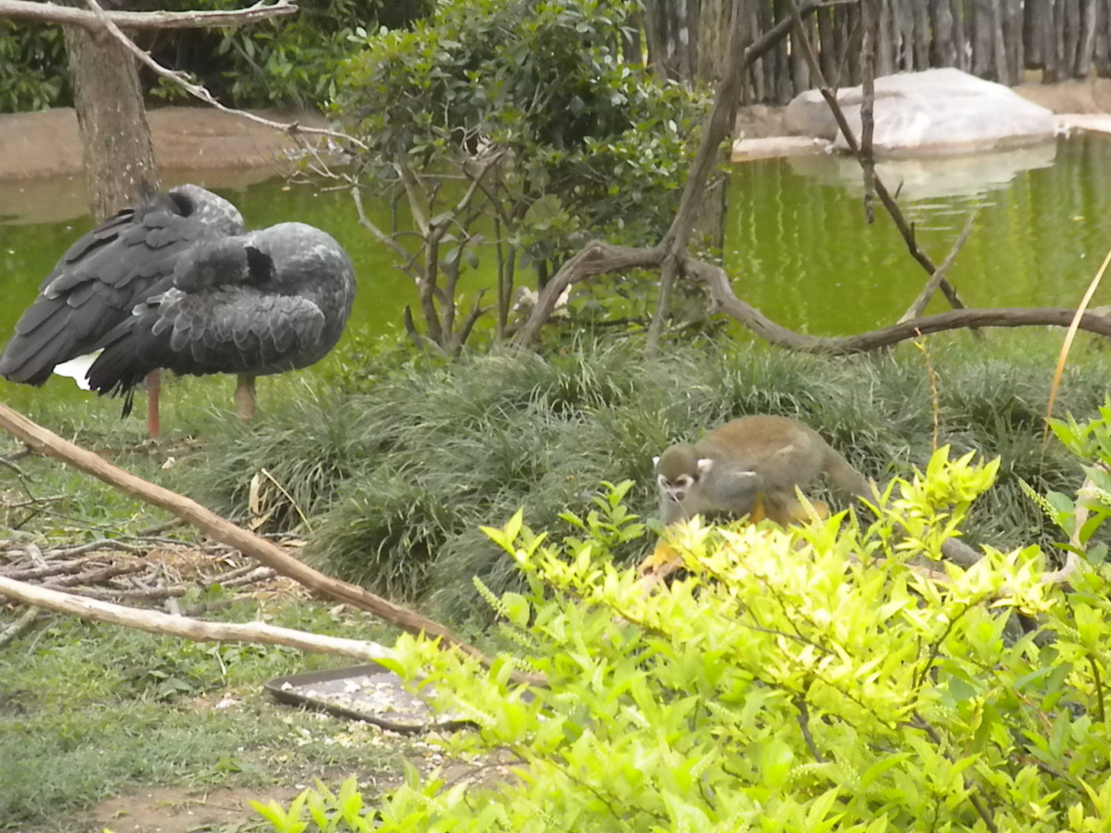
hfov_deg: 8.3
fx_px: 7639
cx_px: 556
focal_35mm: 238
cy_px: 416
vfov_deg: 6.2
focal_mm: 42.1
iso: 640
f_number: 5.2
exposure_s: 1/442
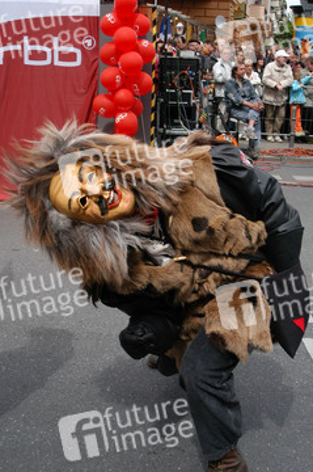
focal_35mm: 40
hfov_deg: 33.3
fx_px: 523
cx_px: 164
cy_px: 233
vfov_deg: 48.5
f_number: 11
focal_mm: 24
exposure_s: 1/90
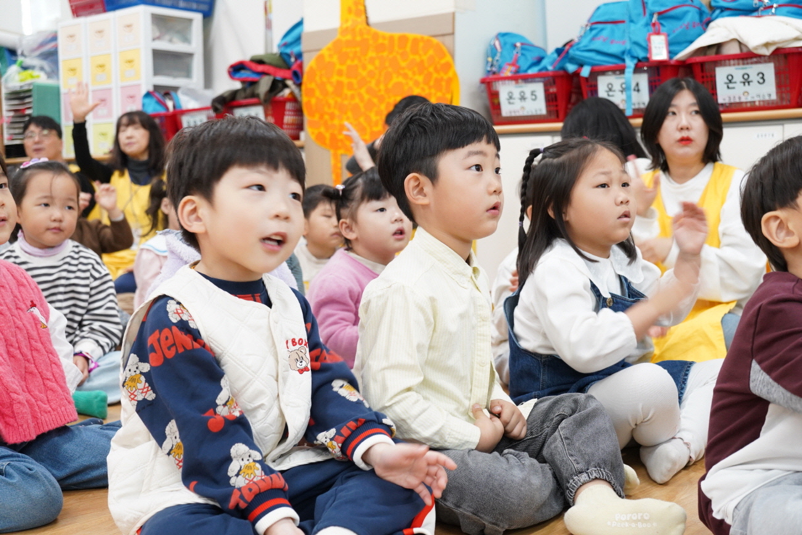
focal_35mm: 47
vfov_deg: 28.7
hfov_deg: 41.9
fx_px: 1047
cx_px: 401
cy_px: 268
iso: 2500
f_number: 5.6
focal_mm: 47
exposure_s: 1/60
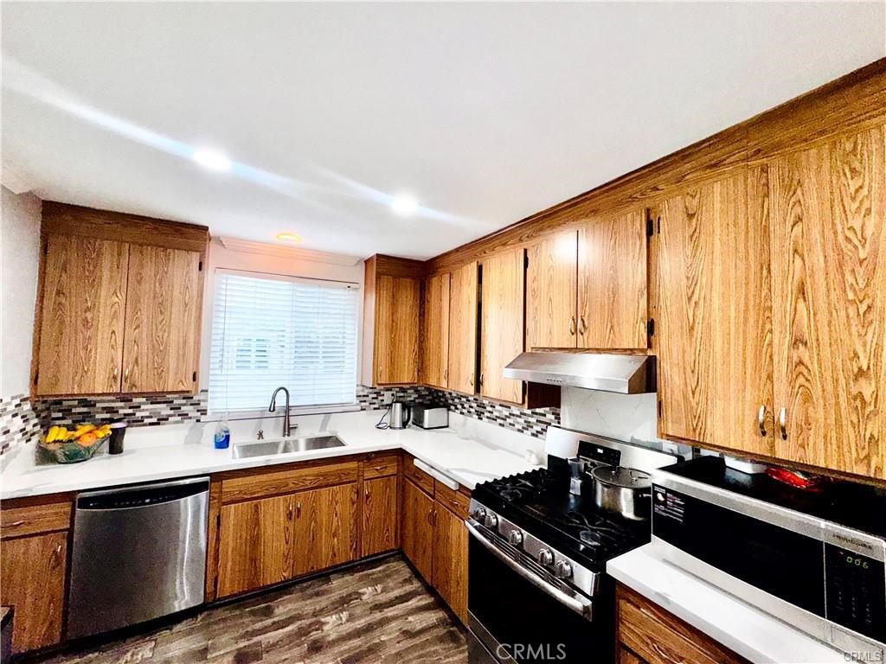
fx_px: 358
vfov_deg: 85.7
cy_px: 332
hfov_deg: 102.1
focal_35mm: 14
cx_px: 443
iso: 50
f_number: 2.2
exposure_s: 1/122
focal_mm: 2.22
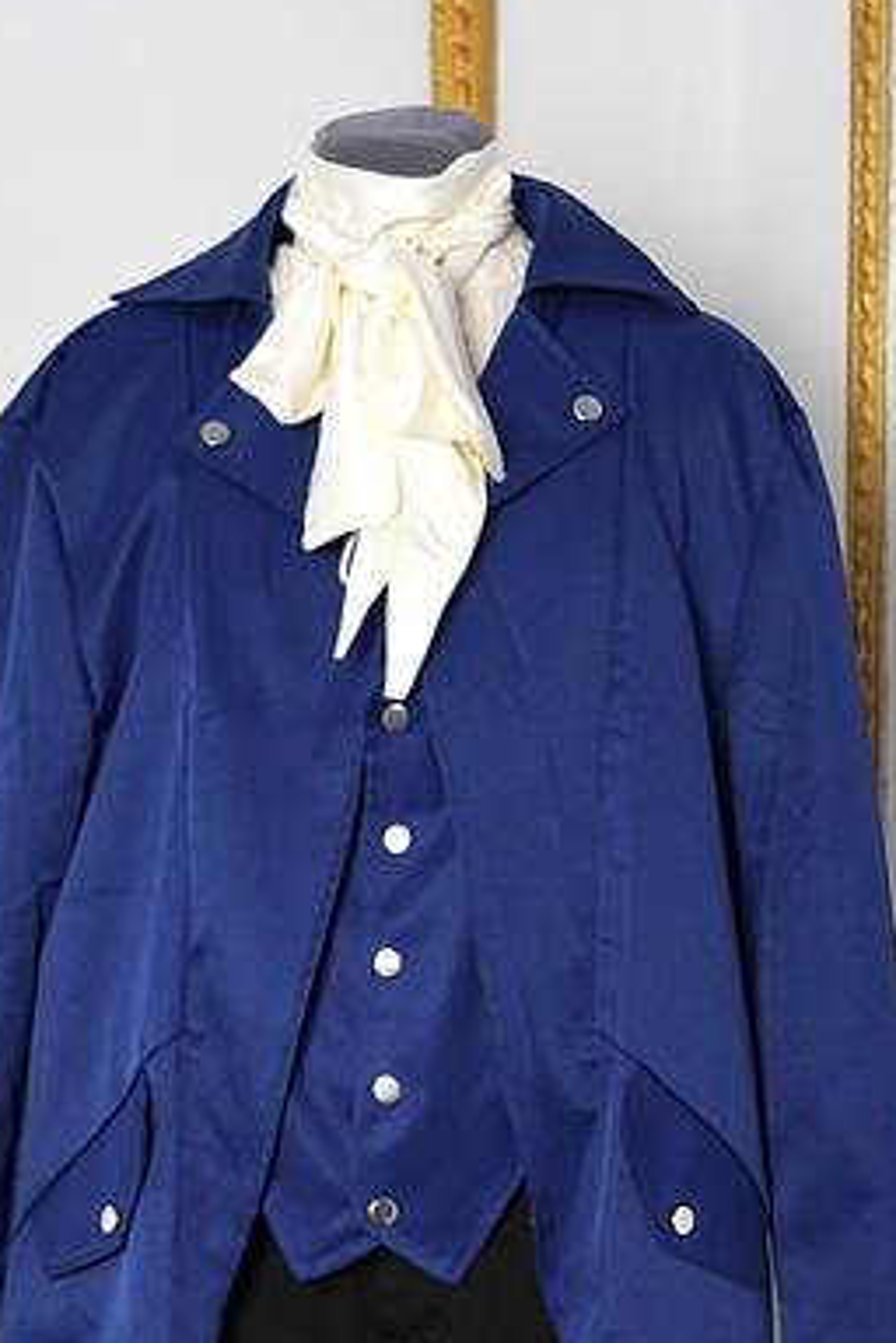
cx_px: 404
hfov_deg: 18.2
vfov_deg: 26.3
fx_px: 2800
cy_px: 1130
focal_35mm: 75
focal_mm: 36
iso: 1600
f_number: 5
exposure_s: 1/125
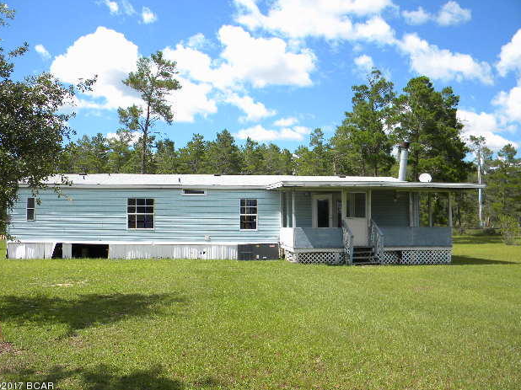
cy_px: 200
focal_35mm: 29
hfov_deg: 61.7
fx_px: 436
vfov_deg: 48.2
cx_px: 258
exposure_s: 1/651
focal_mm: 5
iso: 80
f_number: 3.5
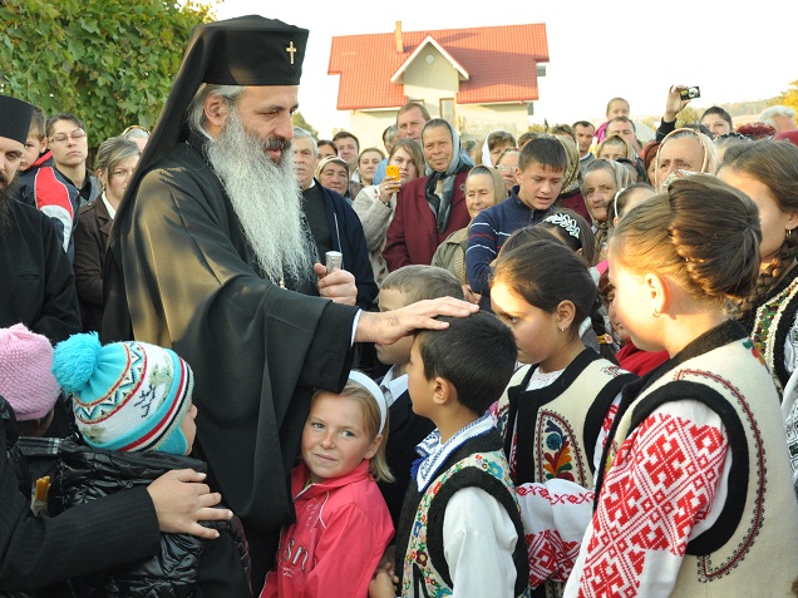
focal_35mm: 53
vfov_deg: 27.5
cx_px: 384
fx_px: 1222
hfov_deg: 36.2
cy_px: 302
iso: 500
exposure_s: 1/320
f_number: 9
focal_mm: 26
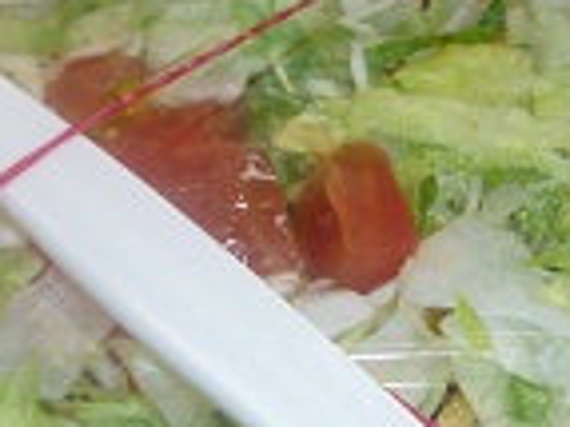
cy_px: 235
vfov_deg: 15.1
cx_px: 191
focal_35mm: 98
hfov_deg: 20.0
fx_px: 1612
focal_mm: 6.3
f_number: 3.5
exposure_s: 1/30
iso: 100
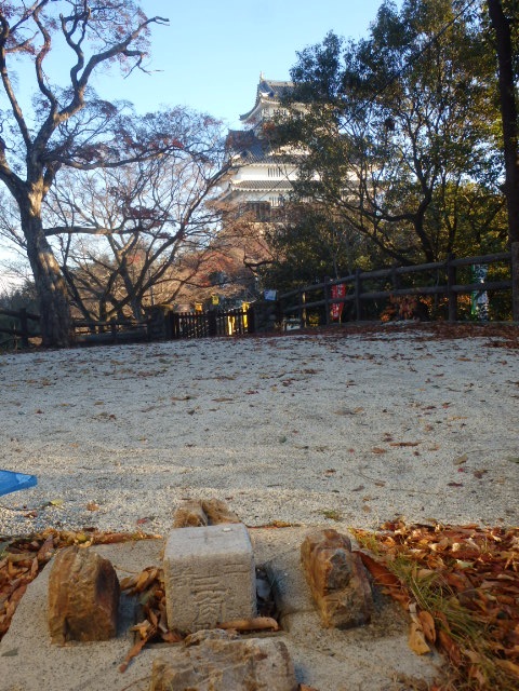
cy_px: 346
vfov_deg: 56.8
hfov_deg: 44.2
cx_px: 260
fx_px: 640
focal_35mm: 32
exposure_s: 1/100
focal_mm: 5.7
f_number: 4.2
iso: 125
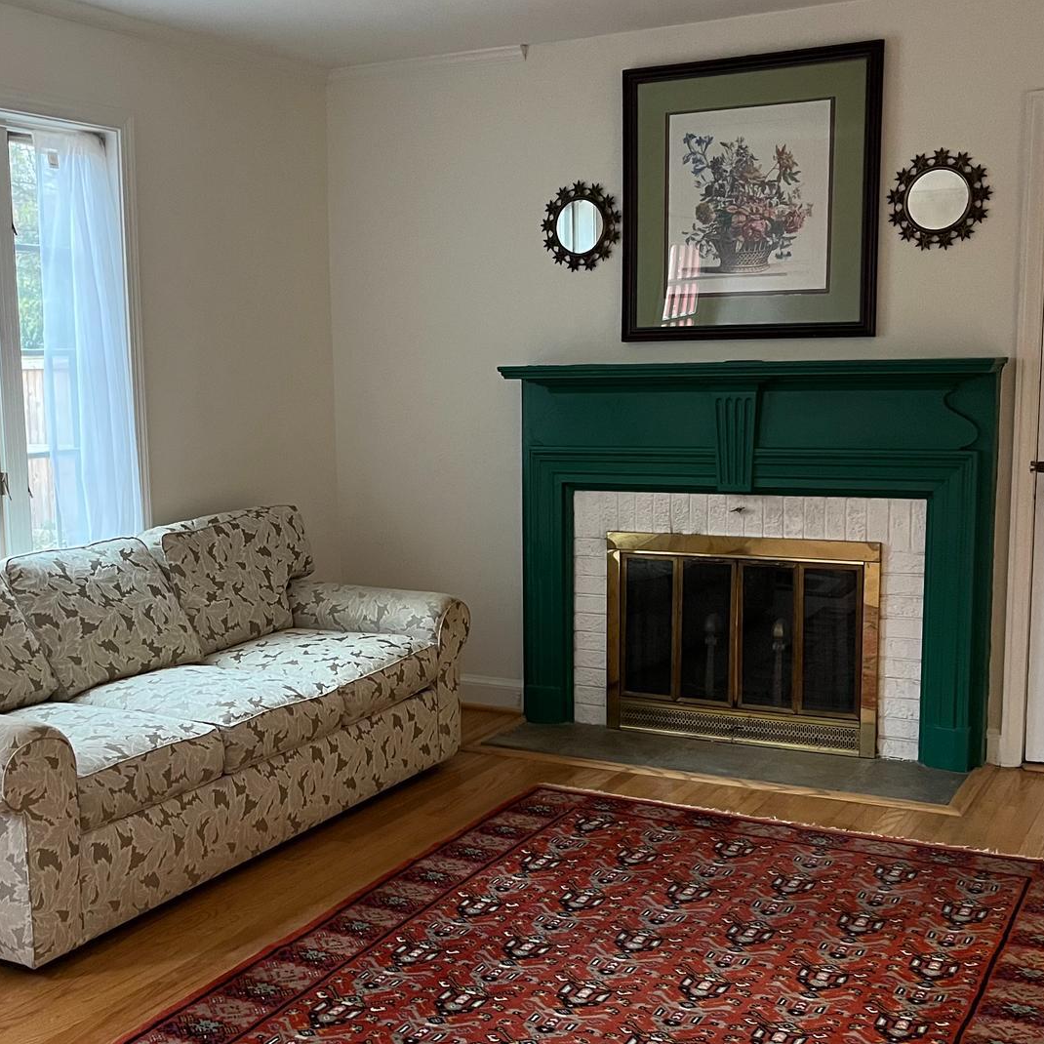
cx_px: 403
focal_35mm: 44
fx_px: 1501
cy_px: 577
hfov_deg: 38.1
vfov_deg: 38.3
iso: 400
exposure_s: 1/60
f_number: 1.6
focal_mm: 5.1
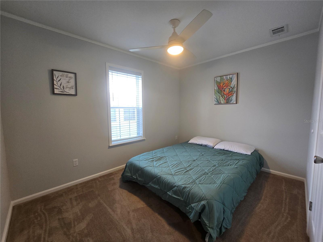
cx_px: 162
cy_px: 121
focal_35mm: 13
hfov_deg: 106.2
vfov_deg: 89.9
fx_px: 121
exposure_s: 1/60
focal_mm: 2.2
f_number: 2.2
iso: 80
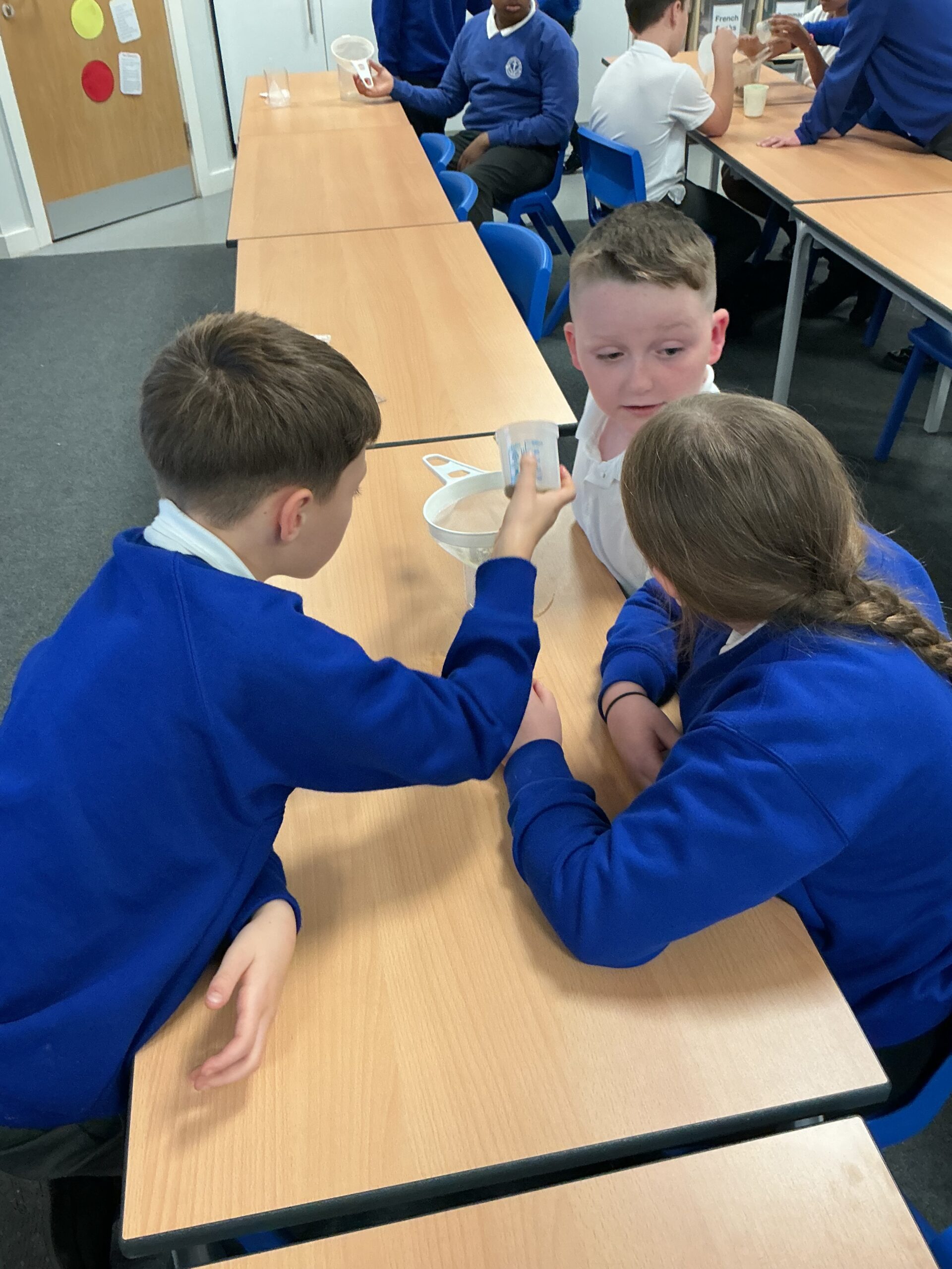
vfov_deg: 61.7
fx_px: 1063
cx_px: 476
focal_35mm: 29
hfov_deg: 48.2
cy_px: 634
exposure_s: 1/50
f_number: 1.8
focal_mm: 3
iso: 125
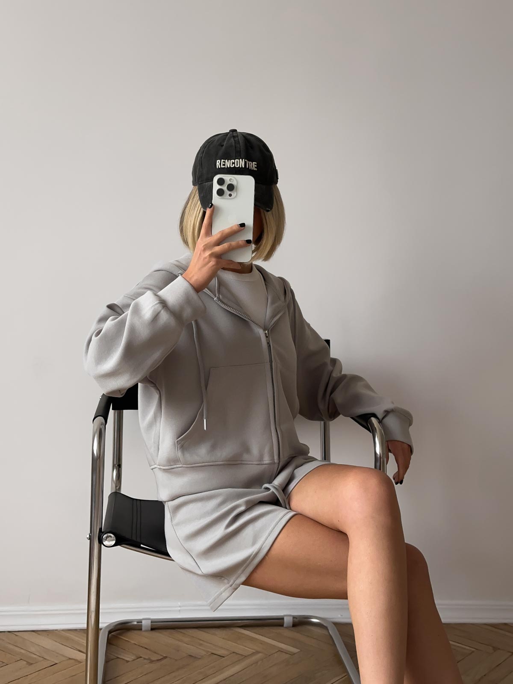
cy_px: 342
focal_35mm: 48
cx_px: 256
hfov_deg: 30.3
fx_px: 948
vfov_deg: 39.7
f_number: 1.8
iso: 80
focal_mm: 6.86
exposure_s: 1/170
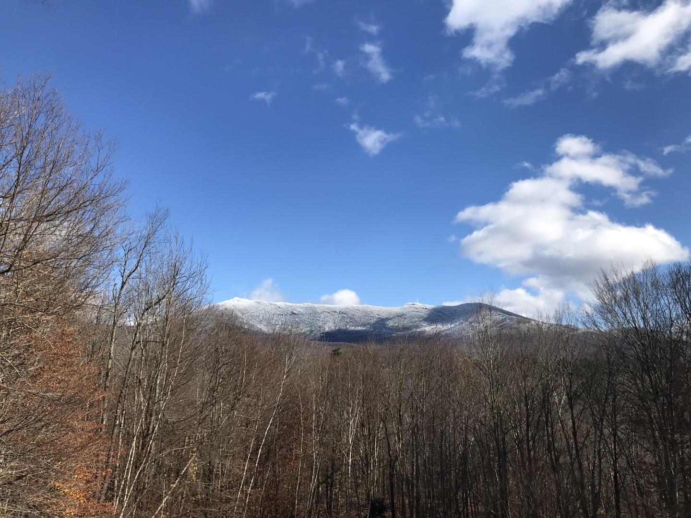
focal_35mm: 28
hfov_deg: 63.4
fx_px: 559
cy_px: 259
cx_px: 346
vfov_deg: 49.7
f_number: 1.8
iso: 20
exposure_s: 1/2457
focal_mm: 3.99
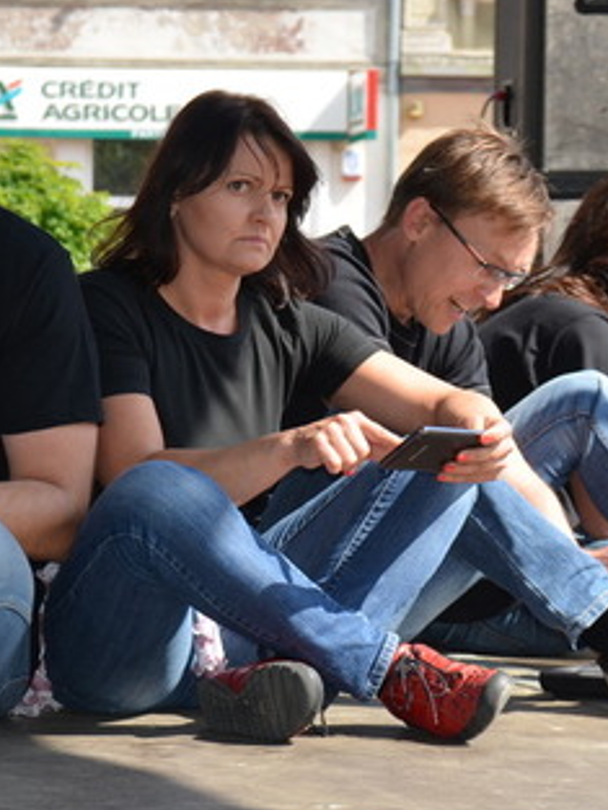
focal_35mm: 150
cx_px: -23
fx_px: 3510
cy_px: 396
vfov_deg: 13.2
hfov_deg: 9.8
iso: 100
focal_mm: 46
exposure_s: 1/200
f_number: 6.3
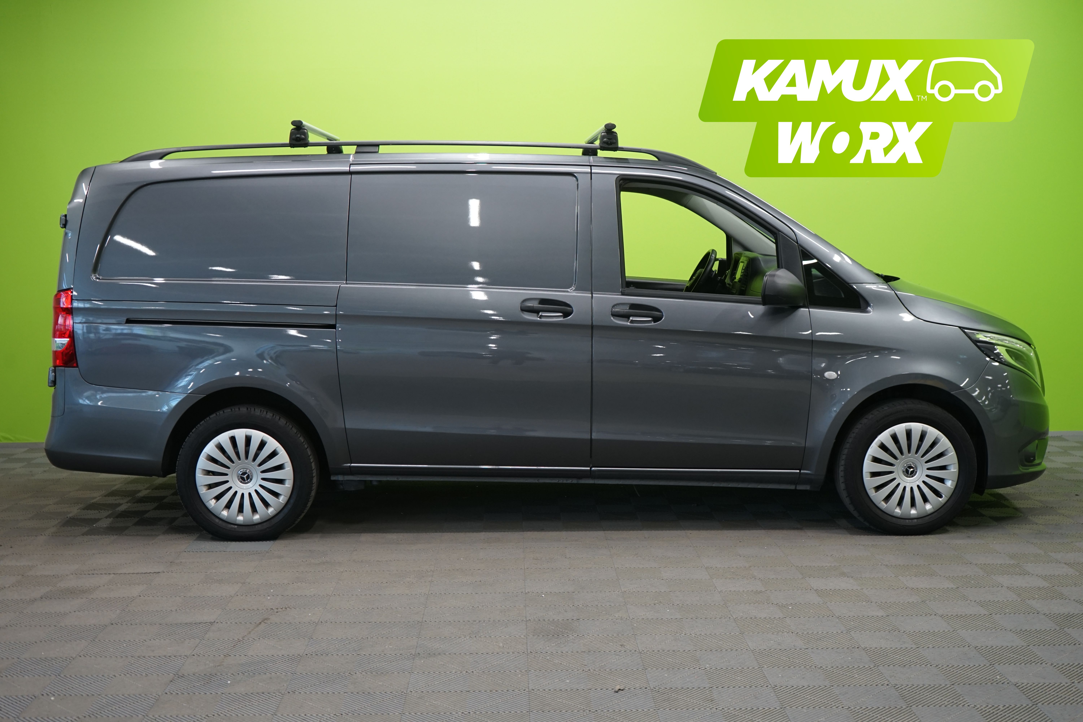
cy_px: 361
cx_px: 542
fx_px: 1324
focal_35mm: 44
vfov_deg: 30.5
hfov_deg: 44.5
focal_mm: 44
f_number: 5.6
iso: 800
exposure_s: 1/50
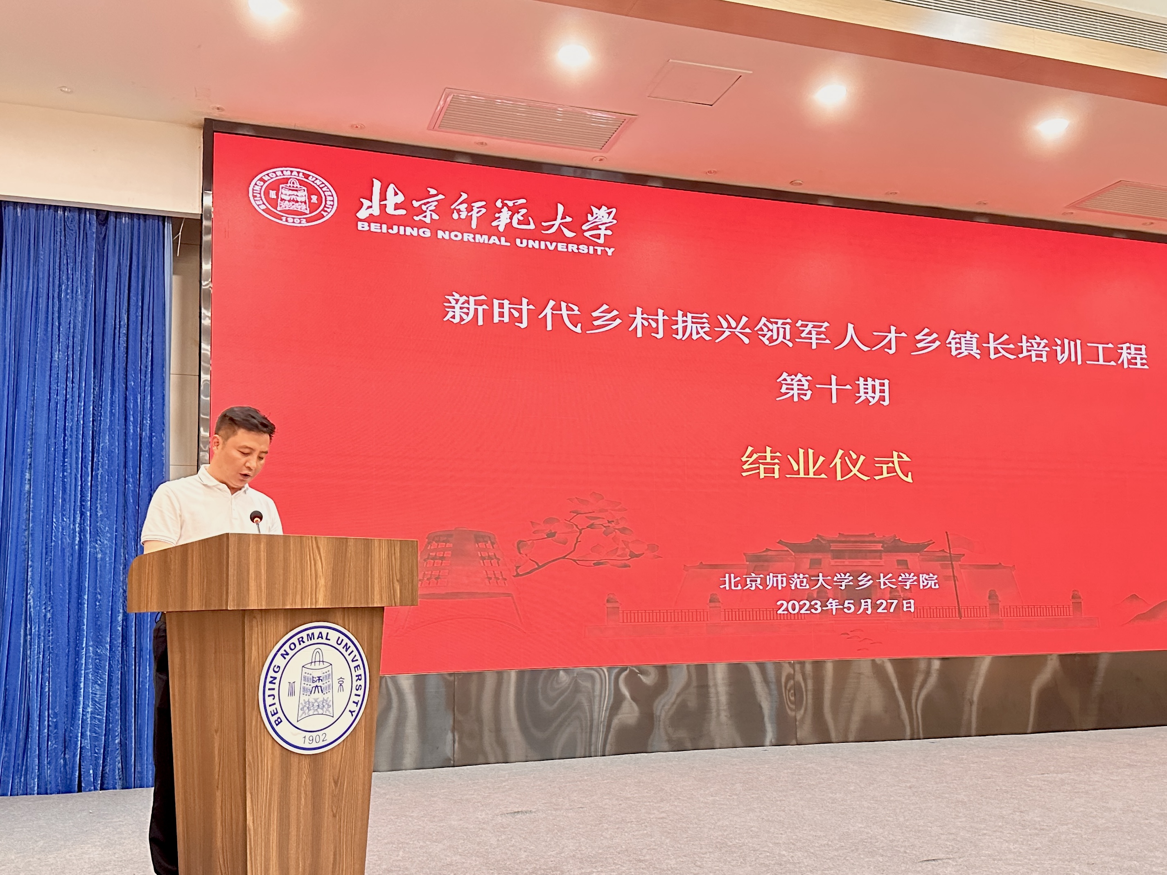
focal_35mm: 24
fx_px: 809
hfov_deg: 71.6
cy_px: 438
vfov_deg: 56.8
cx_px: 584
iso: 800
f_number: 1.78
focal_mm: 6.86
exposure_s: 1/60
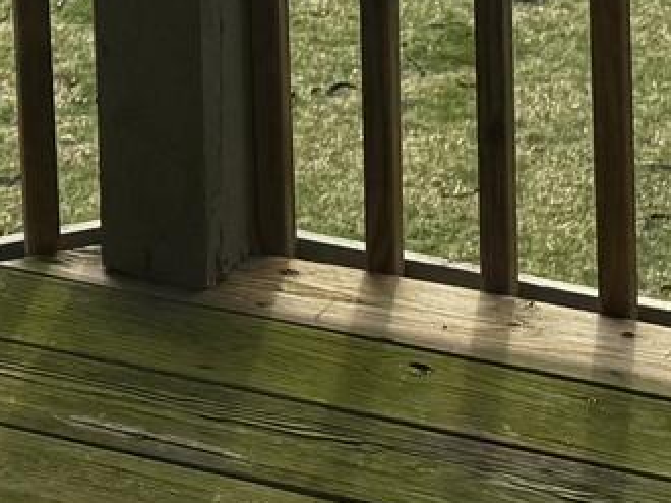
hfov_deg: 13.3
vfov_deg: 8.8
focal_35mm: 149
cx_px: 317
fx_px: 2886
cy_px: -774
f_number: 1.78
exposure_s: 1/2703
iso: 80
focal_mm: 6.76
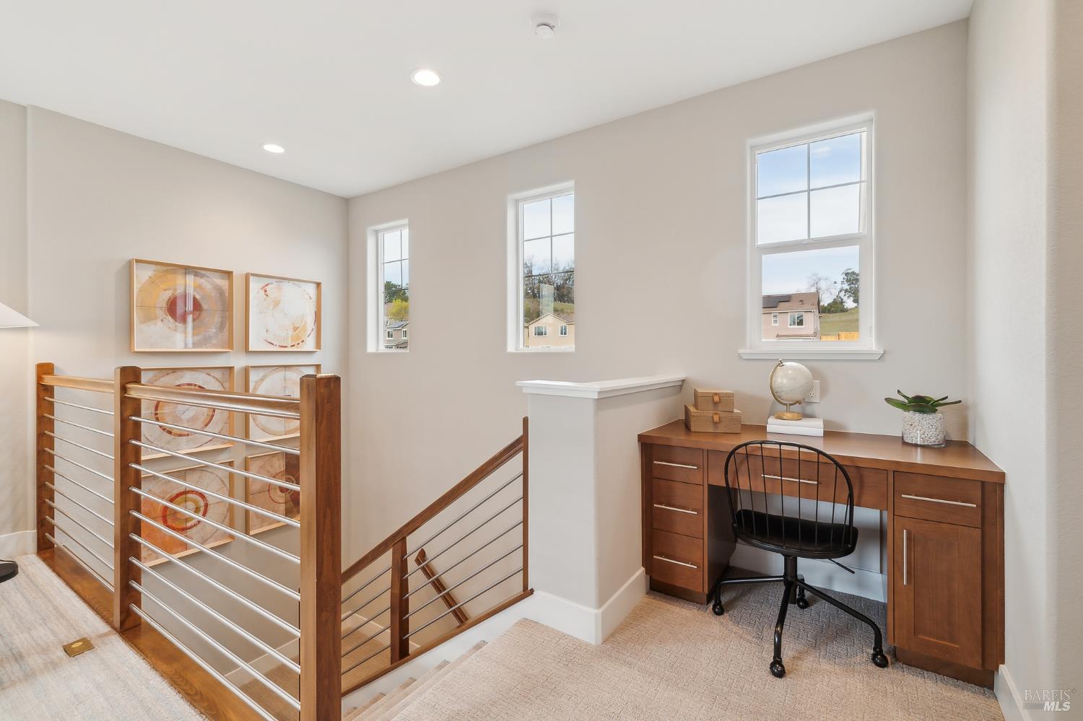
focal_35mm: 15
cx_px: 542
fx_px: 451
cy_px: 360
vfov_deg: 77.3
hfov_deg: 100.4
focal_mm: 15
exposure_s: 1/60
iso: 250
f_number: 5.6
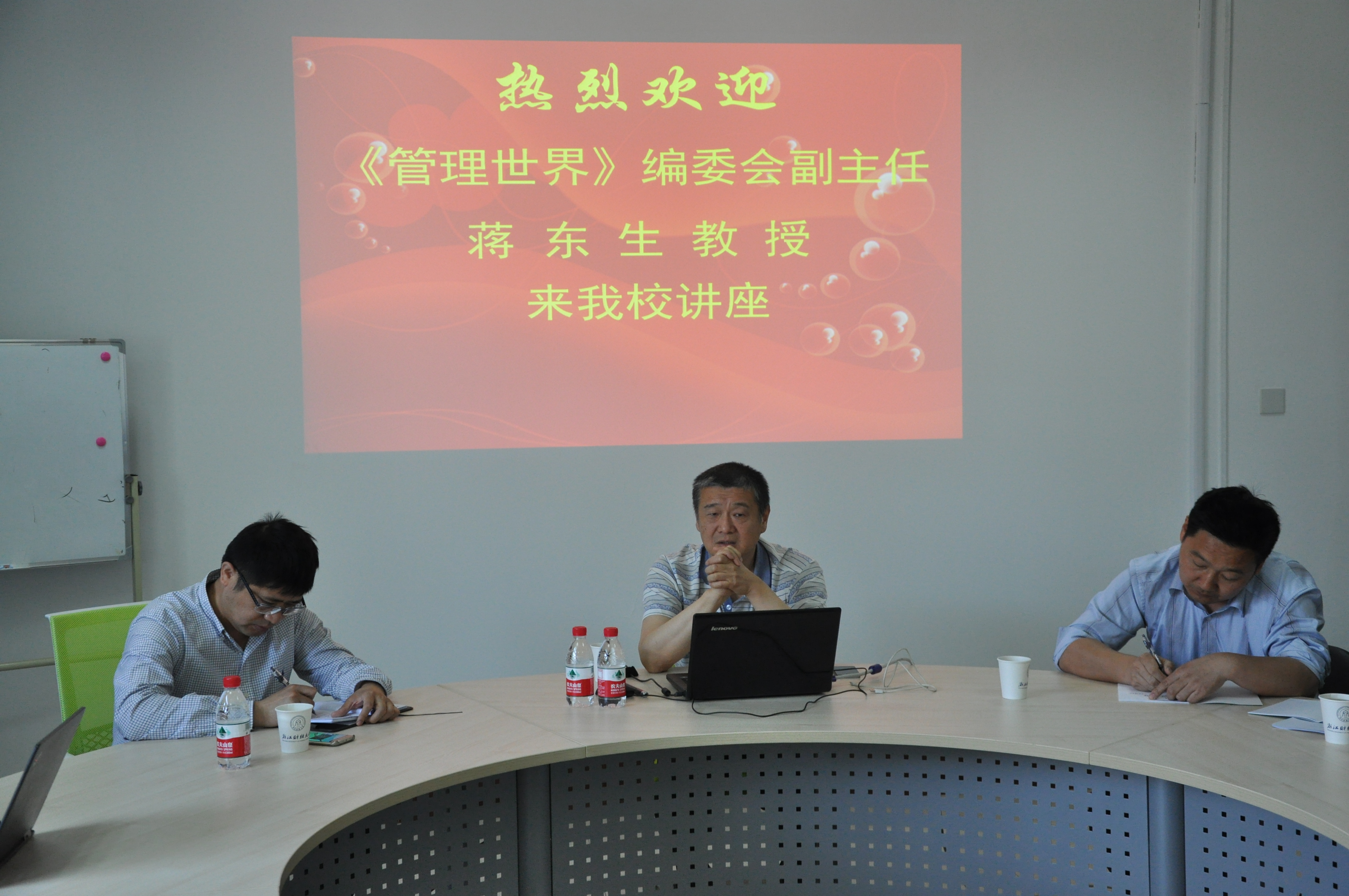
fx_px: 1796
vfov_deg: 28.0
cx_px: 674
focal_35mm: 48
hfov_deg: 41.2
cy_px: 448
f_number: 5
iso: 1000
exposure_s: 1/125
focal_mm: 32
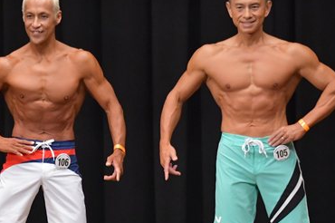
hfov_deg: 4.9
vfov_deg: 3.2
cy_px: 165
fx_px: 3933
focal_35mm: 423
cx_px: 30
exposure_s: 1/400
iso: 6400
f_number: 5.6
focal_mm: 135
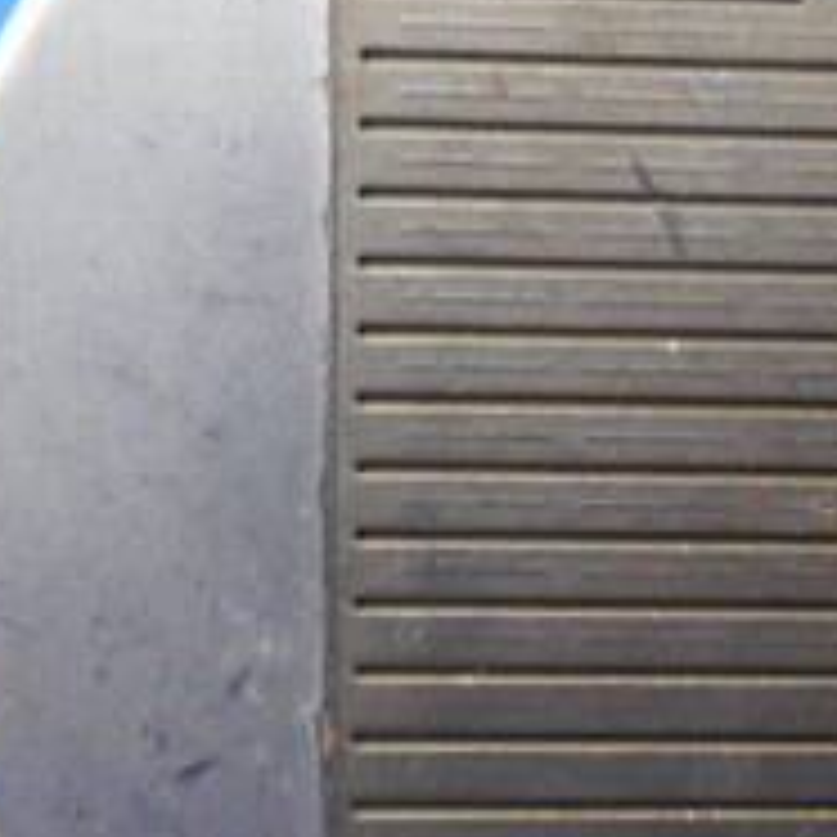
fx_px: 2079
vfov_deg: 22.8
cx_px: 868
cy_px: 436
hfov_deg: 21.8
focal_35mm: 76
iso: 250
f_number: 3.7
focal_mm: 4.5
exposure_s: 1/30
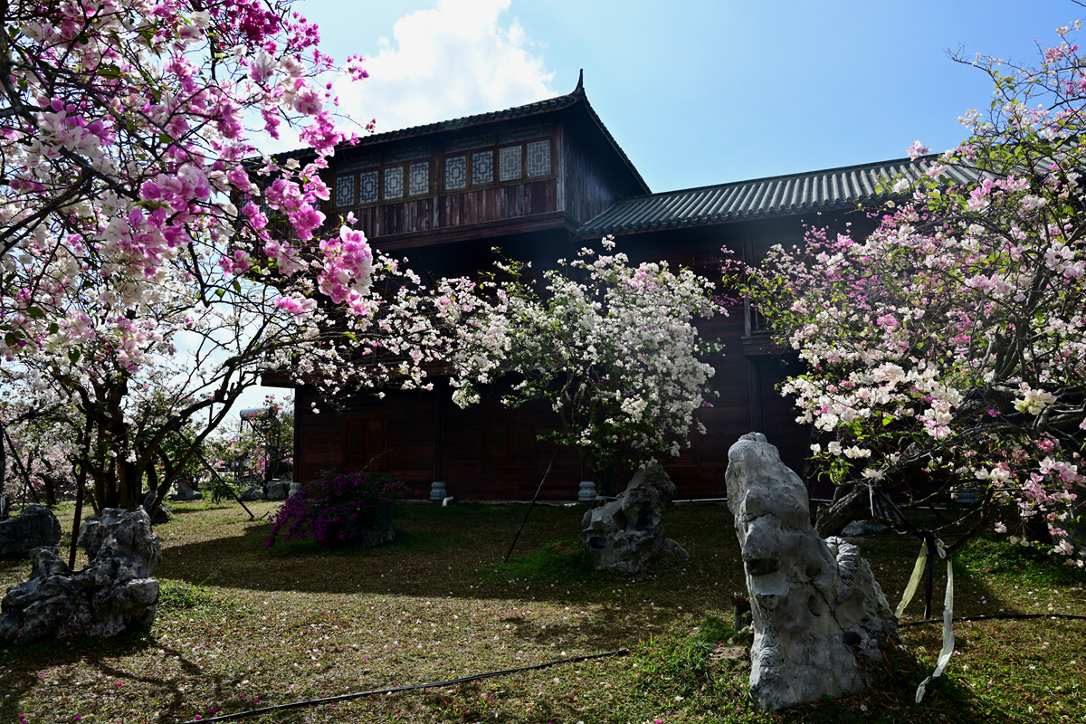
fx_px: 724
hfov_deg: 73.7
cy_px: 362
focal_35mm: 24
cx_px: 543
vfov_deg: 53.1
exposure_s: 1/200
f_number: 8
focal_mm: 24
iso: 100
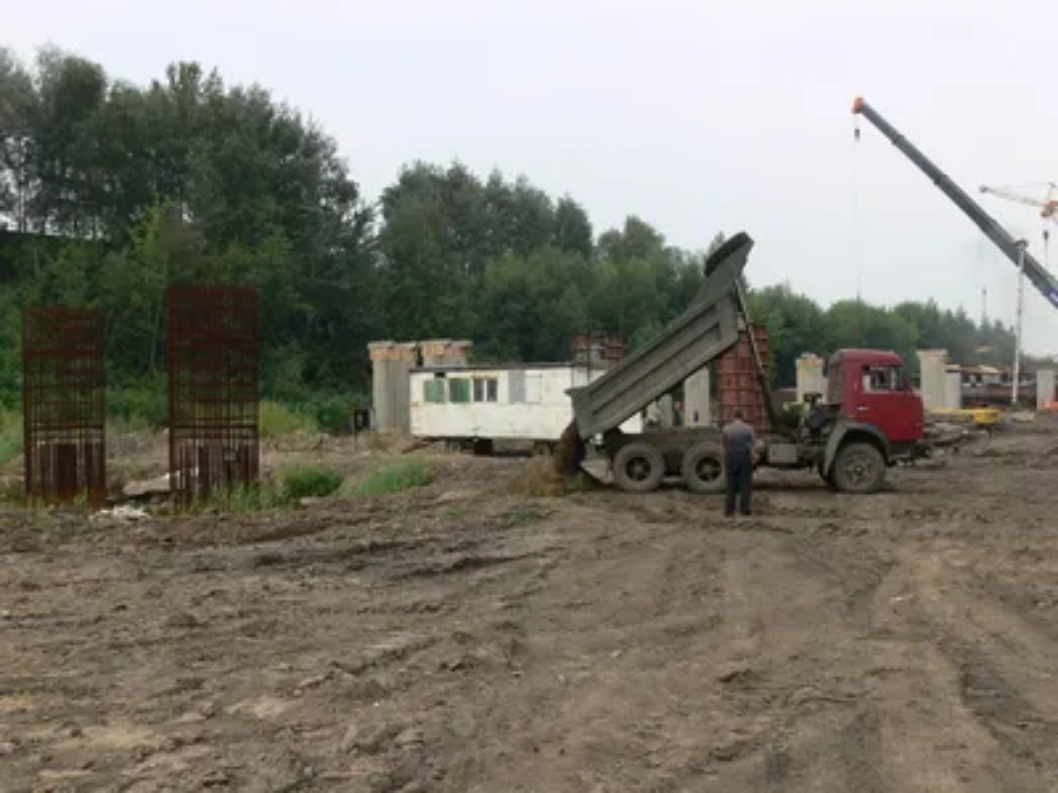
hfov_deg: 52.6
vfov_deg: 40.7
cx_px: 529
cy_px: 396
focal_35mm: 35
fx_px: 1070
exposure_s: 1/100
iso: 80
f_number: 5.6
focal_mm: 7.4
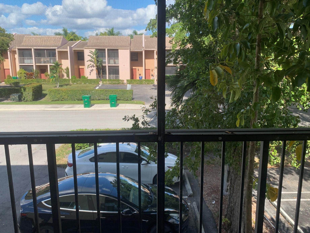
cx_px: 162
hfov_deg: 61.6
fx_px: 260
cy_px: 104
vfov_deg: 48.1
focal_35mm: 29
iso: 25
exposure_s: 1/722
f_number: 1.8
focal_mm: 4.25
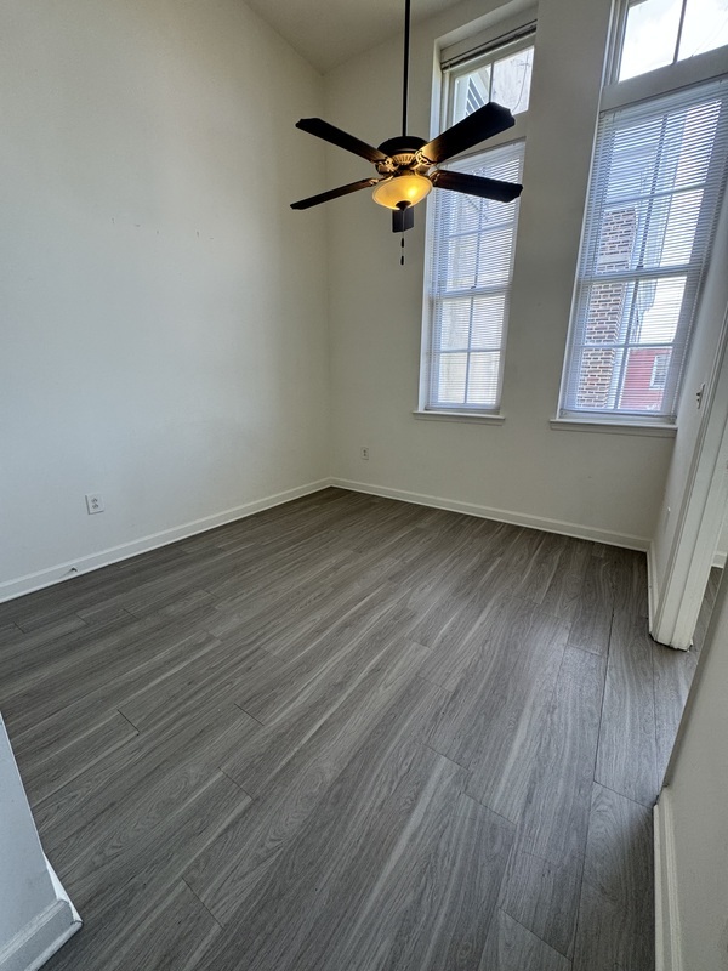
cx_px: 364
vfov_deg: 102.1
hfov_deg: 85.7
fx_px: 393
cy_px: 486
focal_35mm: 14
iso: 125
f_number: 2.2
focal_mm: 2.22
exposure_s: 1/120
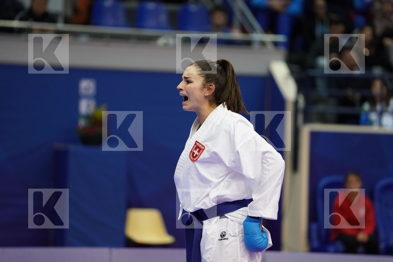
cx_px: 196
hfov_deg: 10.3
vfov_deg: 6.9
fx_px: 2183
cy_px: 131
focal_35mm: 200
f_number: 2.8
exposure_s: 1/1000
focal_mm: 200
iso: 4000
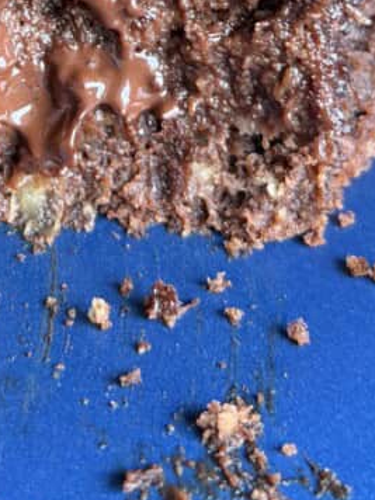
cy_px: -85
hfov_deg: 11.3
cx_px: 45
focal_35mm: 131
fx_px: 1892
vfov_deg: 14.6
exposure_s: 1/40
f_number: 1.8
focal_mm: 6.8
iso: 320
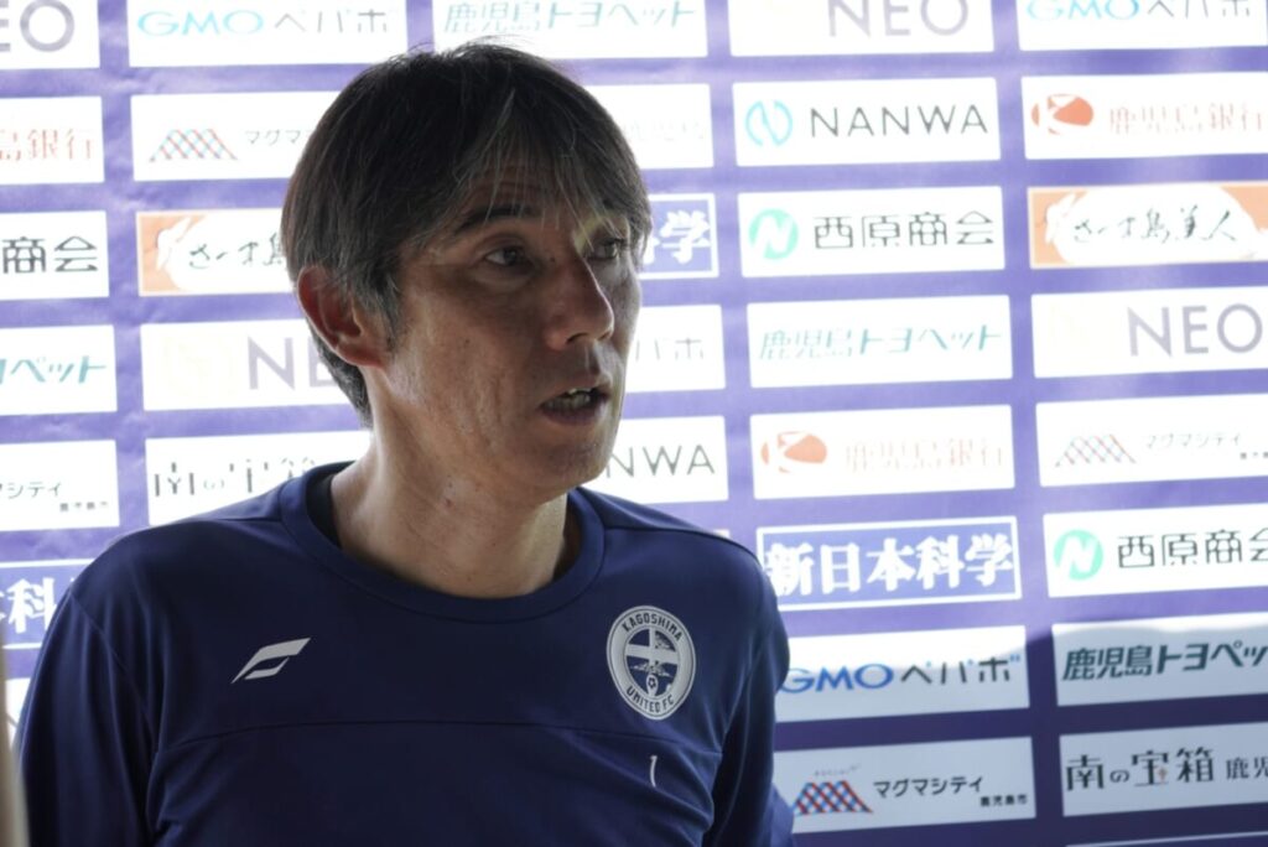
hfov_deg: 19.4
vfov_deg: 13.1
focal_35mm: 105
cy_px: 424
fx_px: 3700
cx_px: 634
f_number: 4.5
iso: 100
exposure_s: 1/125
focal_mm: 70
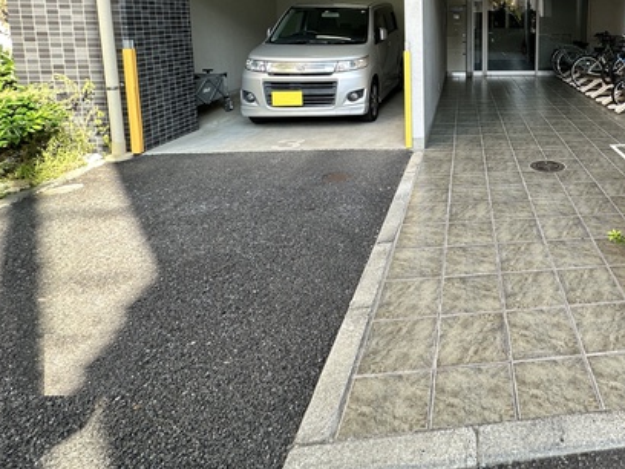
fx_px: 433
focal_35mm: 24
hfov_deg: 63.6
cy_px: 71
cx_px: 522
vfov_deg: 51.9
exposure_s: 1/107
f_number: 2.2
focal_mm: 2.22
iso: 40
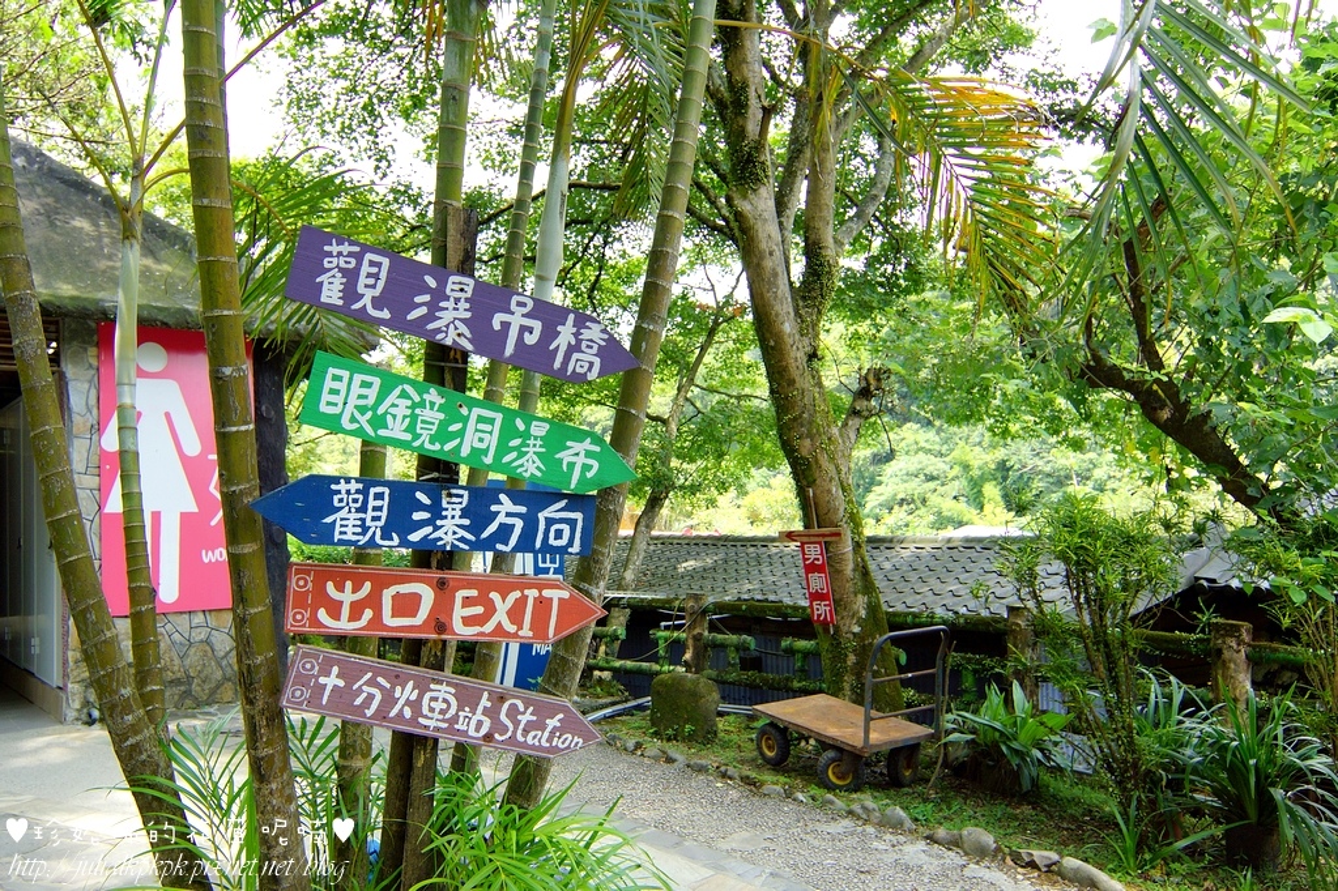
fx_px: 892
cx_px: 669
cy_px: 446
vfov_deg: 53.1
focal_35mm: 24
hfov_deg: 73.8
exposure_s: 1/100
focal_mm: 16
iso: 100
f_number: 5.6
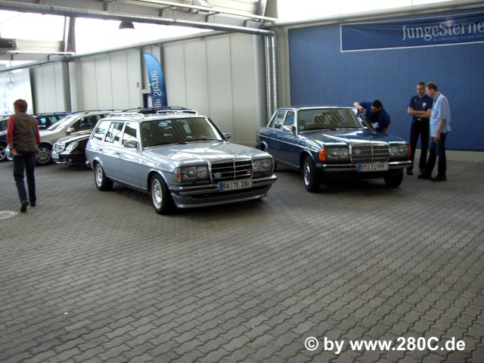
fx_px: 531
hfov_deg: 49.0
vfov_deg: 37.7
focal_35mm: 38
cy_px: 182
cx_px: 242
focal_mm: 6.2
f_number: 2.7
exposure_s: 1/125
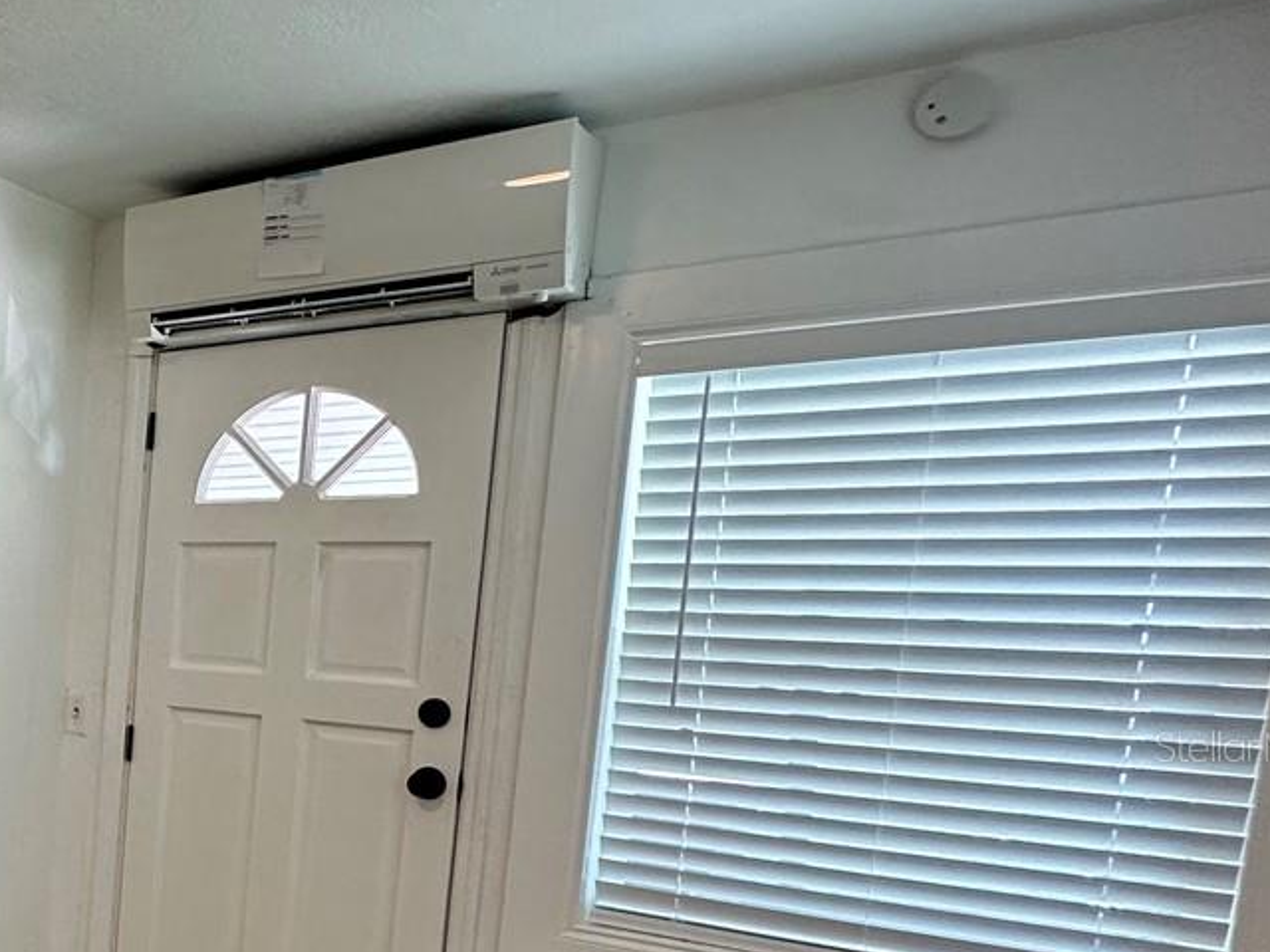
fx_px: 1284
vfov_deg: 39.3
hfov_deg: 38.9
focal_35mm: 35
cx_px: -246
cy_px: 746
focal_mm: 2.22
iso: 200
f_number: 2.2
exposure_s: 1/120
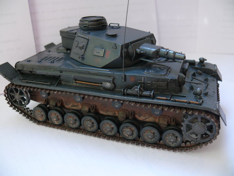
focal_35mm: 35
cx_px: 117
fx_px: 237
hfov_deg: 52.6
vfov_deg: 40.7
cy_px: 88
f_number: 2.8
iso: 100
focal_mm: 7.4
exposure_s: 1/50
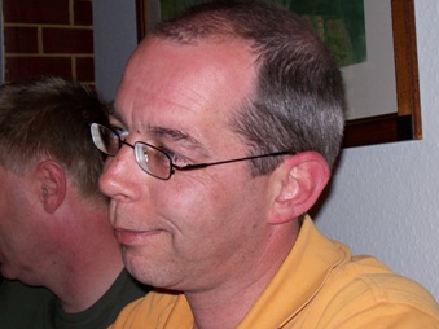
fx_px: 938
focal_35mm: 74
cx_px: 196
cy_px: 171
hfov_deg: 26.3
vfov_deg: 19.9
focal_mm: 9.4
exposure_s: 1/84.5
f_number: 3.4
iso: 80
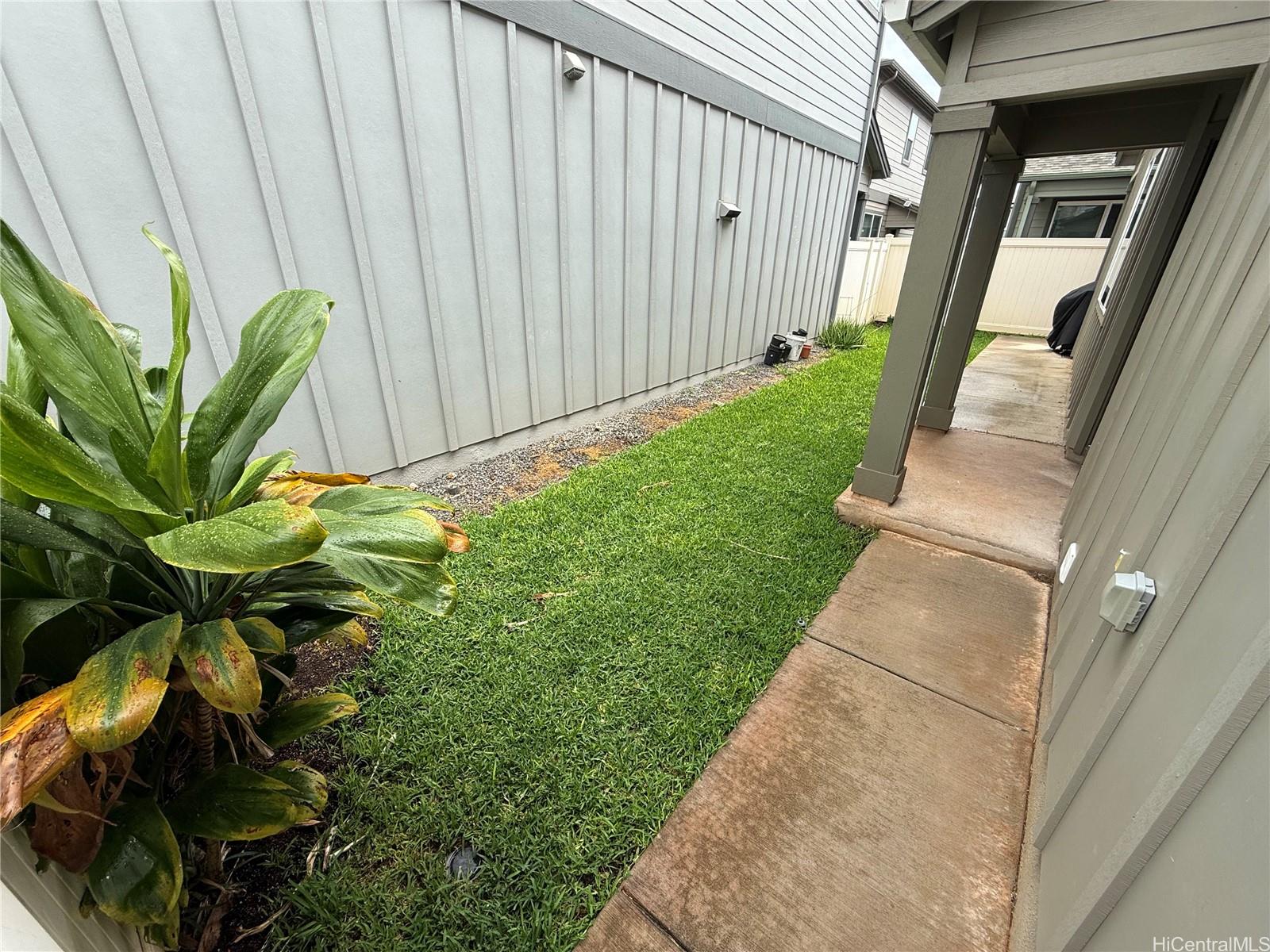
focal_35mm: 14
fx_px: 514
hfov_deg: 102.1
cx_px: 635
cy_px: 476
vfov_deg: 85.7
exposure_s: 1/475
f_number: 2.2
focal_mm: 2.22
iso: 50
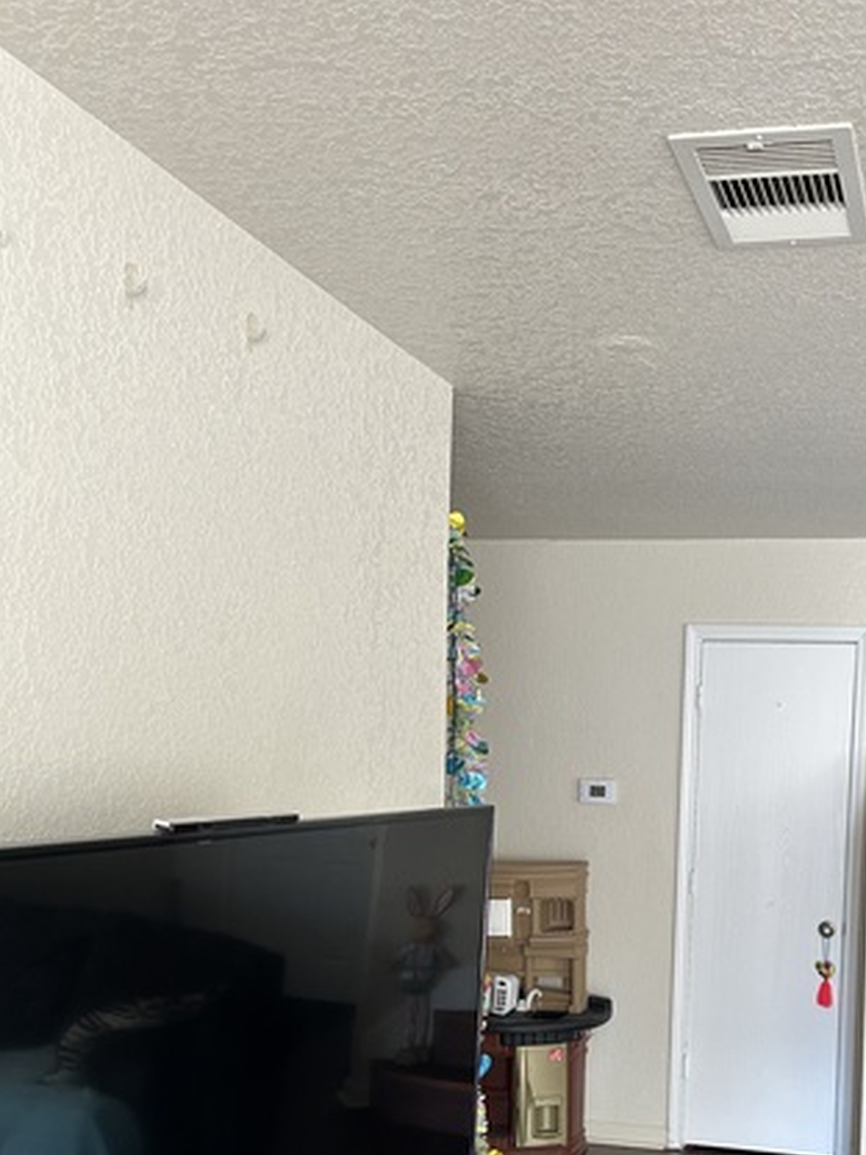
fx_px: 1334
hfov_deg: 35.1
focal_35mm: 40
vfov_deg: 45.4
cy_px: 850
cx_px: 658
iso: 125
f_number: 1.5
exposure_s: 1/70
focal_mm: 5.7
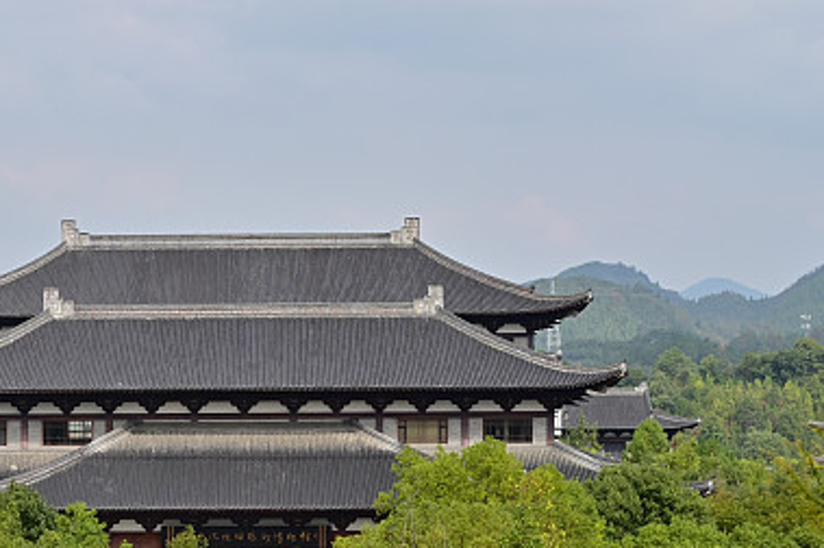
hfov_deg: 17.8
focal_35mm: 114
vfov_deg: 12.0
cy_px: 419
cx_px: 128
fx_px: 2607
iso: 125
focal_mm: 54
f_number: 14
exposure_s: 1/200
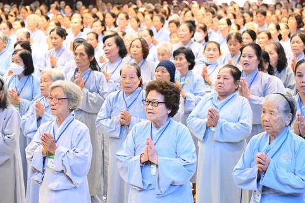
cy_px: 110
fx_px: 855
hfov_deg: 20.2
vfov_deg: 13.5
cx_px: 142
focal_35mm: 101
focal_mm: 75
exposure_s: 1/125
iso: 10000
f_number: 4
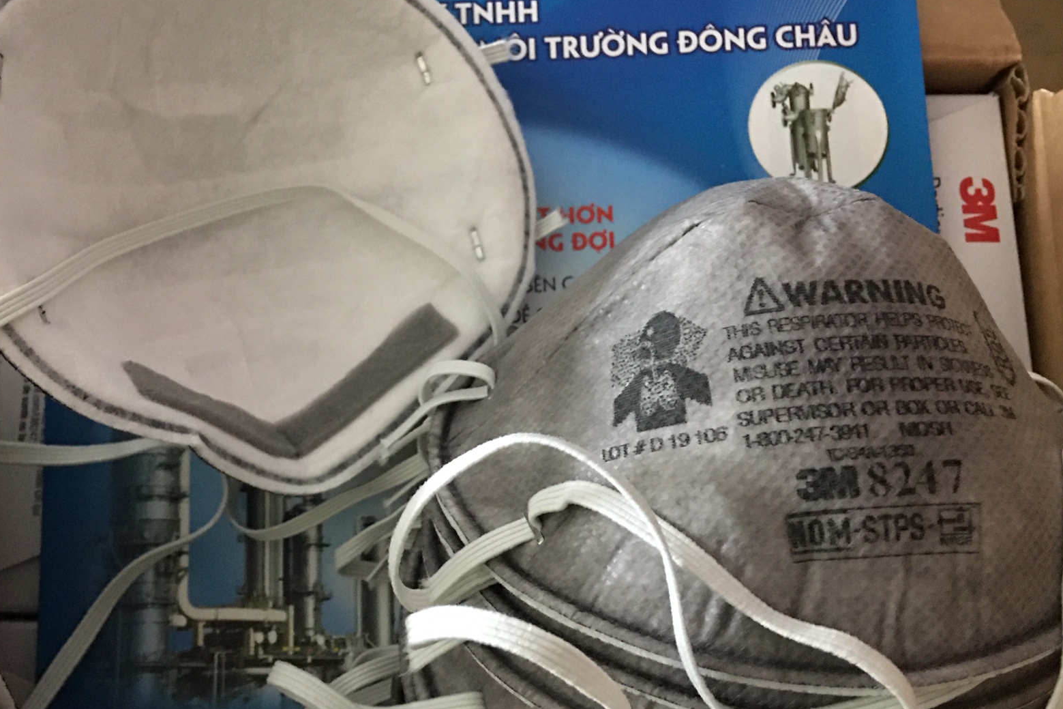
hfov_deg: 49.4
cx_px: 461
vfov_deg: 34.2
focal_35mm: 39
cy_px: 343
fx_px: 1151
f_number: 2.2
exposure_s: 1/8
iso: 160
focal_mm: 4.15
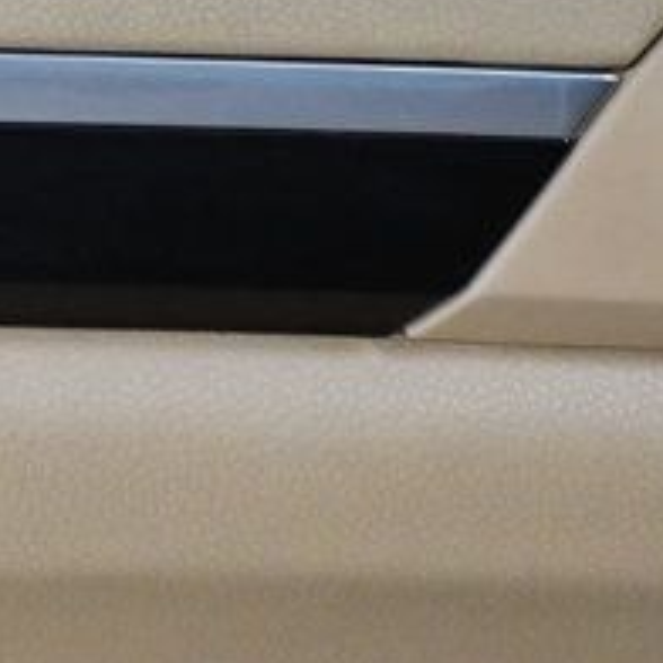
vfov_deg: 6.5
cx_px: 372
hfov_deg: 6.6
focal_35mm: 266
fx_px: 5764
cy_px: 1049
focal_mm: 40
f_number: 7.1
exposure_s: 1/200
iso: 2500
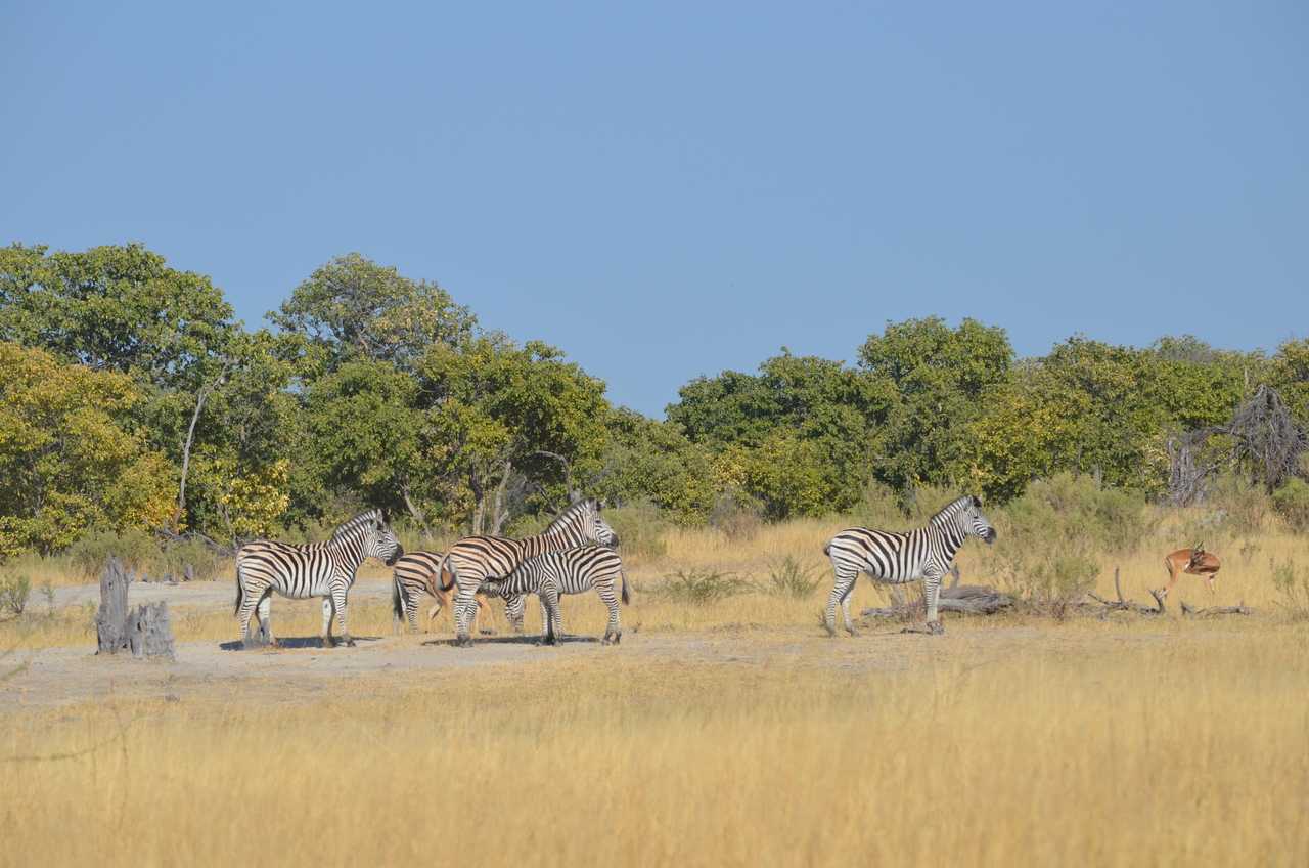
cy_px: 434
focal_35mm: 248
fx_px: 8981
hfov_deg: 8.3
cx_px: 654
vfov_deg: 5.5
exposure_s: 1/800
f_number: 7.1
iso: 200
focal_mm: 165
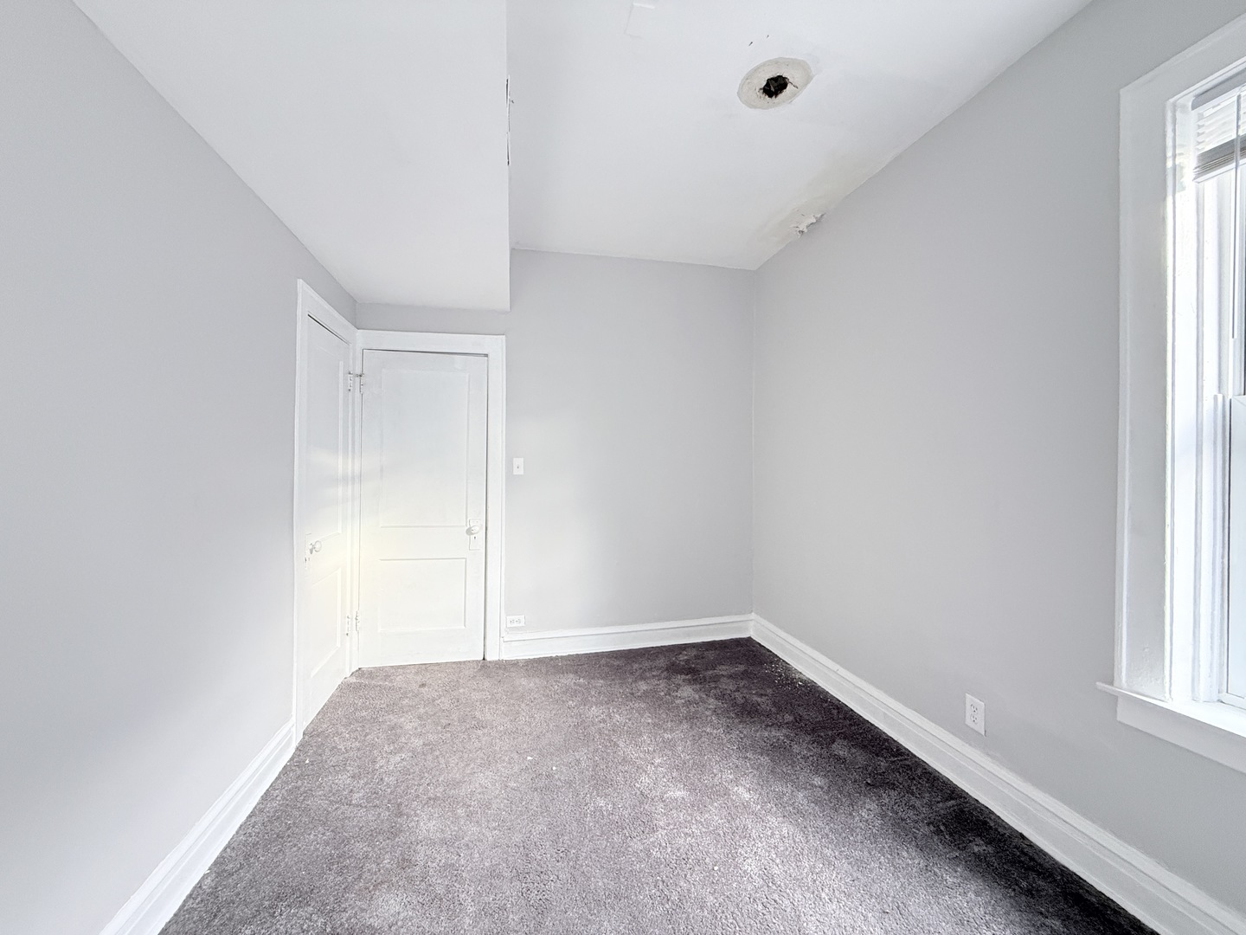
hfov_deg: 102.1
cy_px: 468
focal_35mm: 14
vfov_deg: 85.7
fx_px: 504
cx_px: 623
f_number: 2.2
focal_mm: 2.22
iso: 250
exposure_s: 1/99
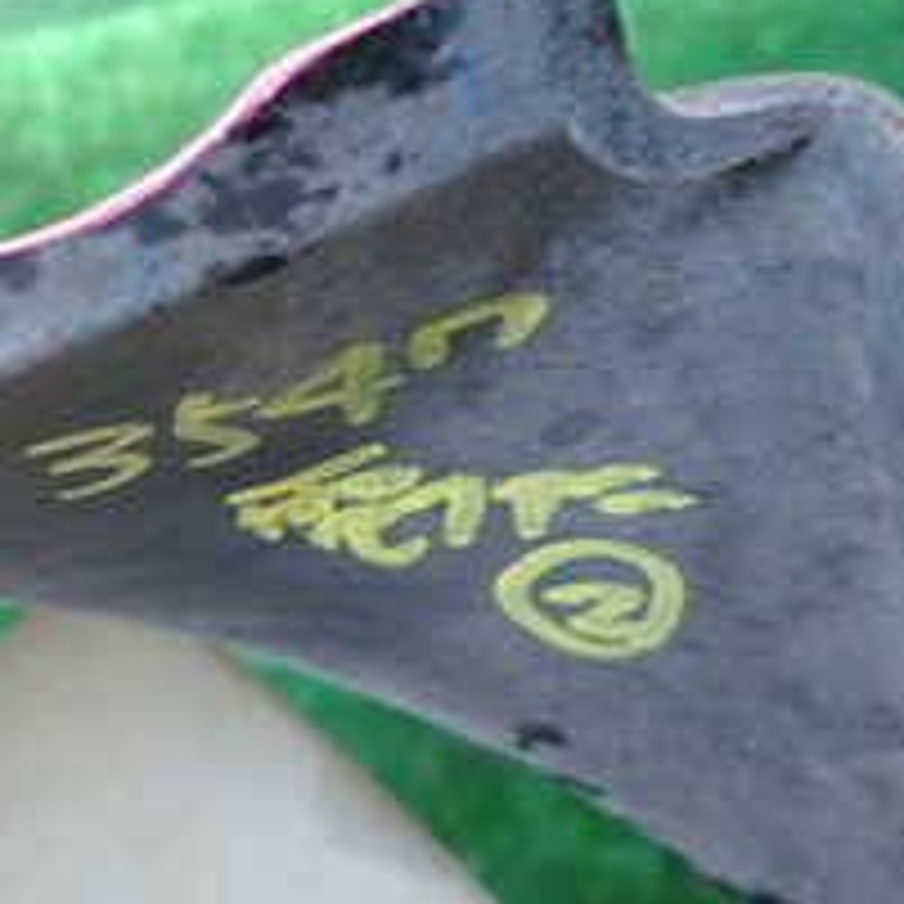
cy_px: 121
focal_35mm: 66
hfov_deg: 25.4
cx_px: 126
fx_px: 1950
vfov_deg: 25.4
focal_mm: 4.5
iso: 200
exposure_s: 1/40
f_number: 2
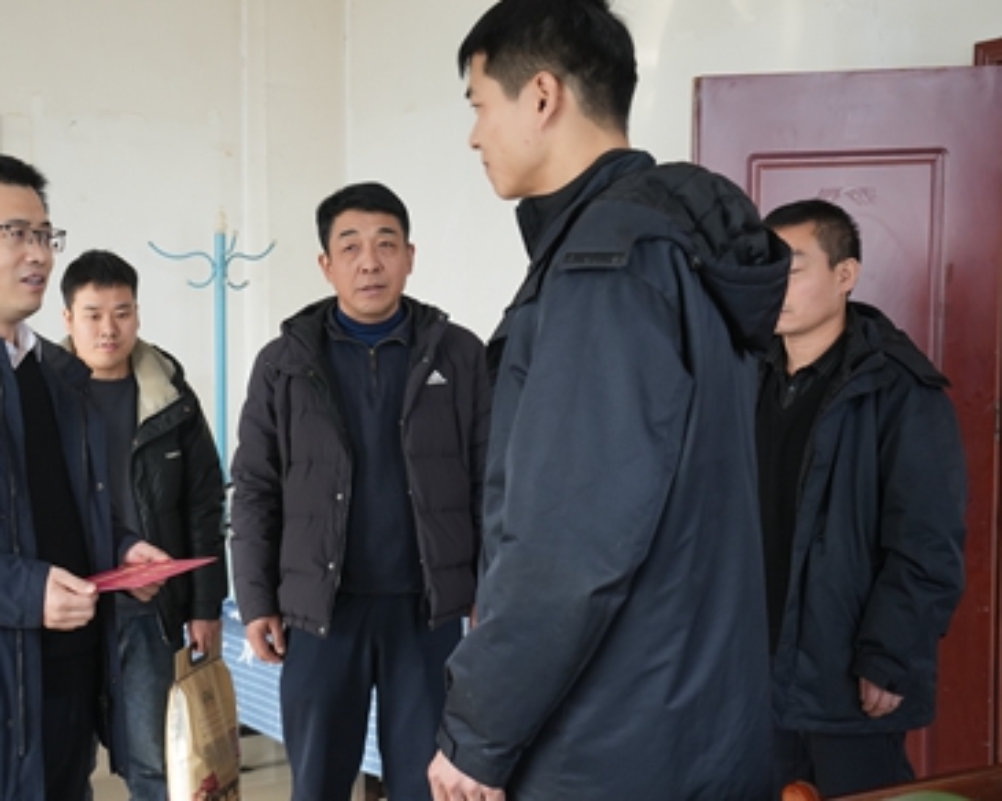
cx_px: 225
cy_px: 472
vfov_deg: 28.1
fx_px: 1601
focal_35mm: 54
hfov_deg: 33.9
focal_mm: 35
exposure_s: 1/125
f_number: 5.6
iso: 1000
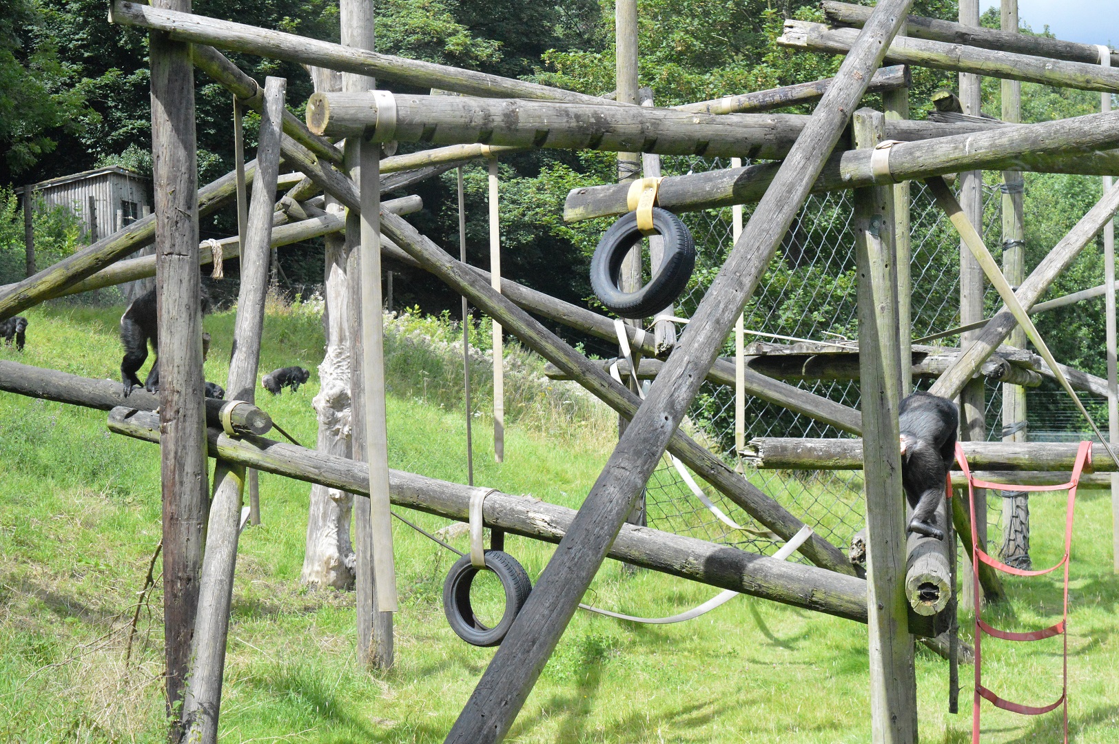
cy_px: 372
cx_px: 560
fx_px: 2562
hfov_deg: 24.6
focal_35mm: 82
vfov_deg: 16.5
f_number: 6.3
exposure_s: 1/4000
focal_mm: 55
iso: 3200
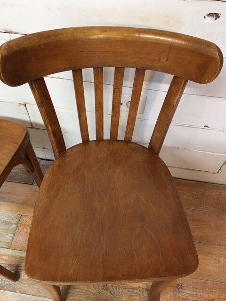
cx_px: 113
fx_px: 252
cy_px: 150
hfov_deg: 48.2
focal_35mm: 29
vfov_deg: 61.7
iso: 50
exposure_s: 1/17
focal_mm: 4.15
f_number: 2.2
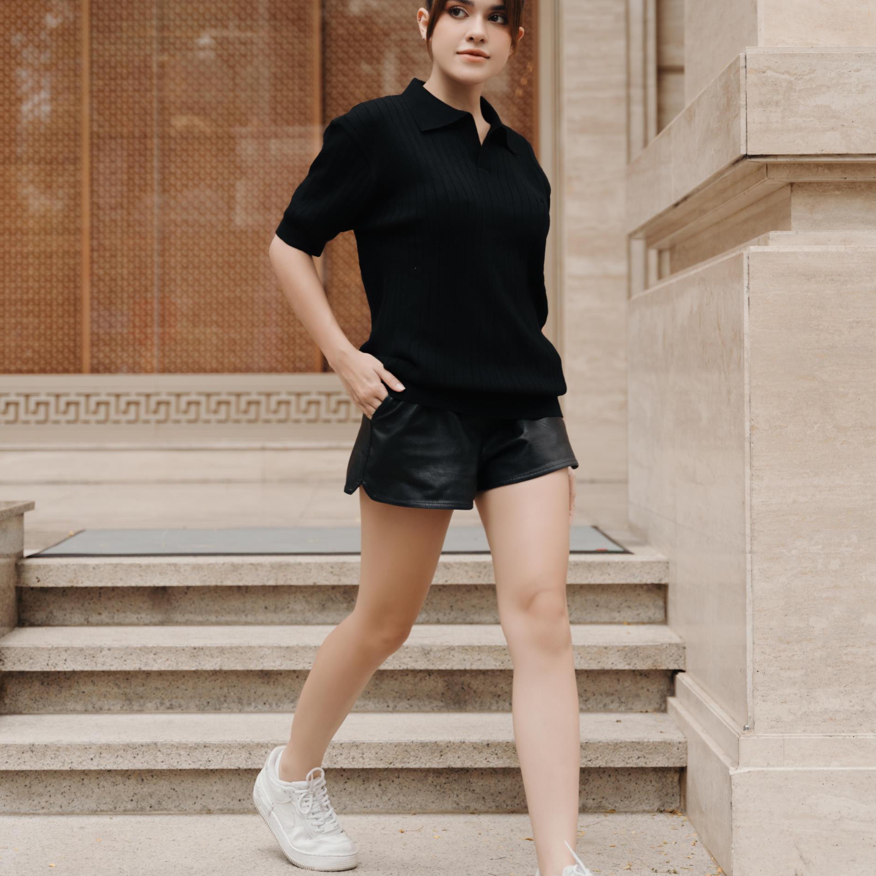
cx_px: 439
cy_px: 430
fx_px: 2036
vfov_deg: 24.3
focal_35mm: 71
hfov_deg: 24.3
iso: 100
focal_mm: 55.1
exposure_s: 1/640
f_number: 2.8
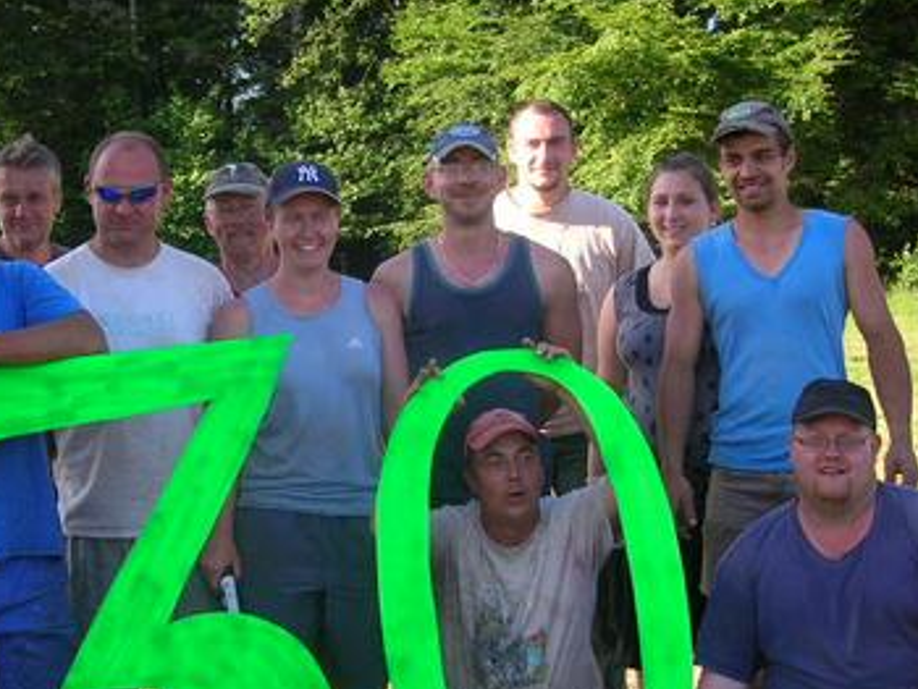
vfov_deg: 22.7
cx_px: 383
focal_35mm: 64
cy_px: 540
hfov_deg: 30.2
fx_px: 1698
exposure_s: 1/206
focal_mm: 5.8
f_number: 2.8
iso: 50
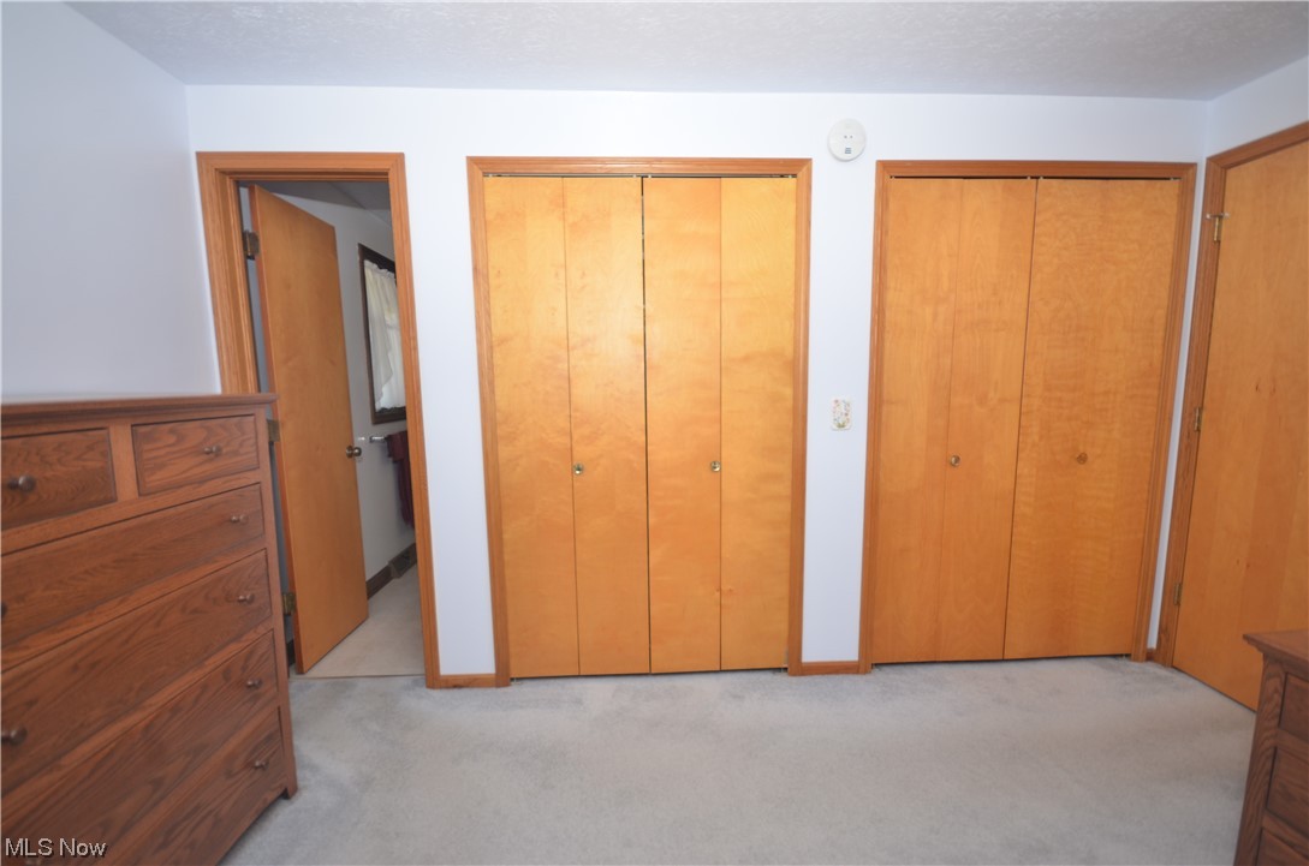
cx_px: 654
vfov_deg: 77.1
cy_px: 433
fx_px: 544
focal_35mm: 15
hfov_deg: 100.5
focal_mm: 10
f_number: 5
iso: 200
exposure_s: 1/60
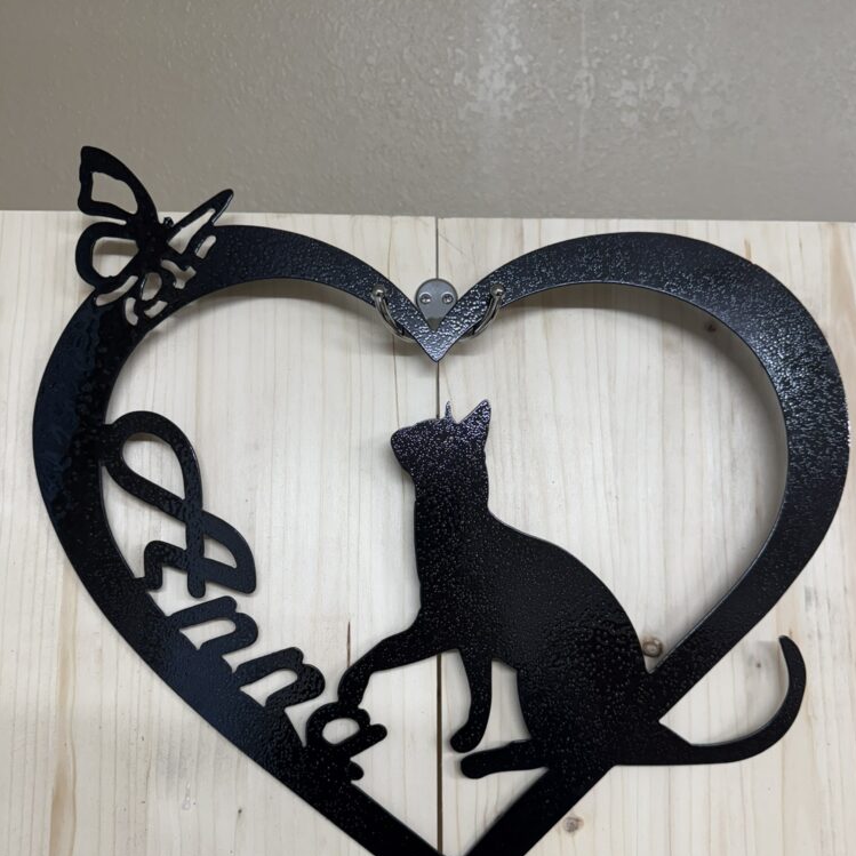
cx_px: 438
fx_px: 811
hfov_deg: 55.6
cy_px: 485
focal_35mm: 29
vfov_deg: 55.4
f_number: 1.78
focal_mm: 6.76
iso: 160
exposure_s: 1/120
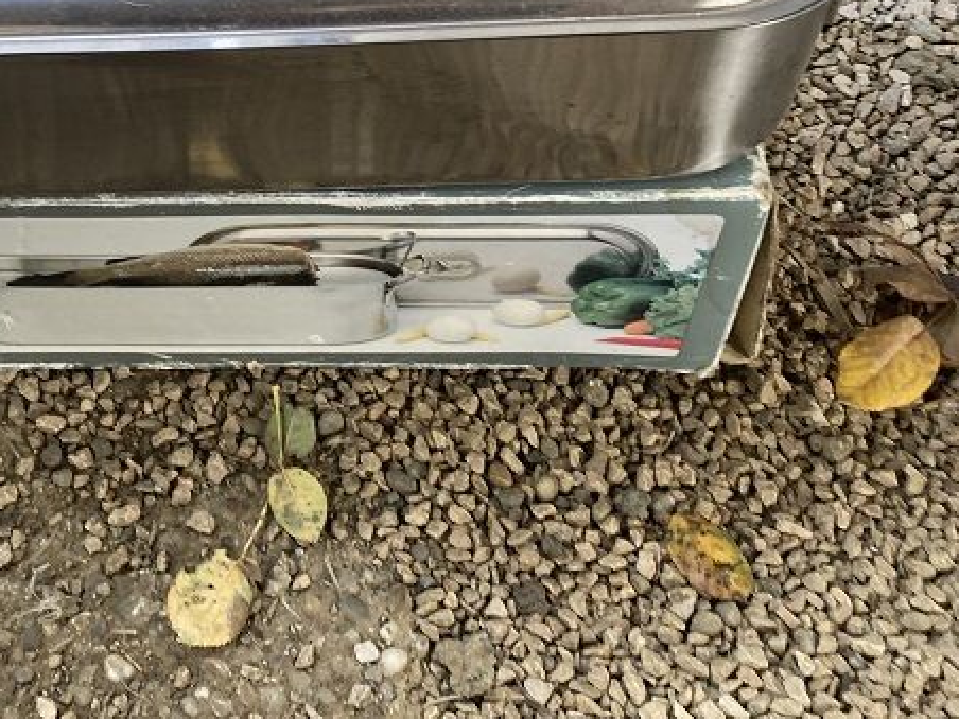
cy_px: 211
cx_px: 224
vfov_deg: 28.8
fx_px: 1385
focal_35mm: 50
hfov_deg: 37.1
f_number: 1.8
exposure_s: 1/78
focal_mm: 3.99
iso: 80
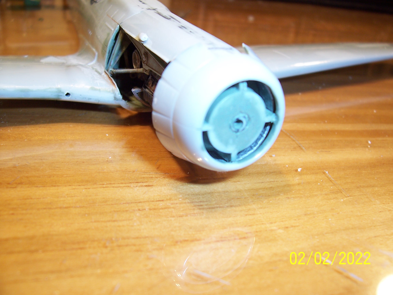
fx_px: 386
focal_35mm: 34
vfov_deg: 41.8
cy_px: 148
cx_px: 196
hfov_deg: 54.0
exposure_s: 1/60
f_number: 2.7
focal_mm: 5.6
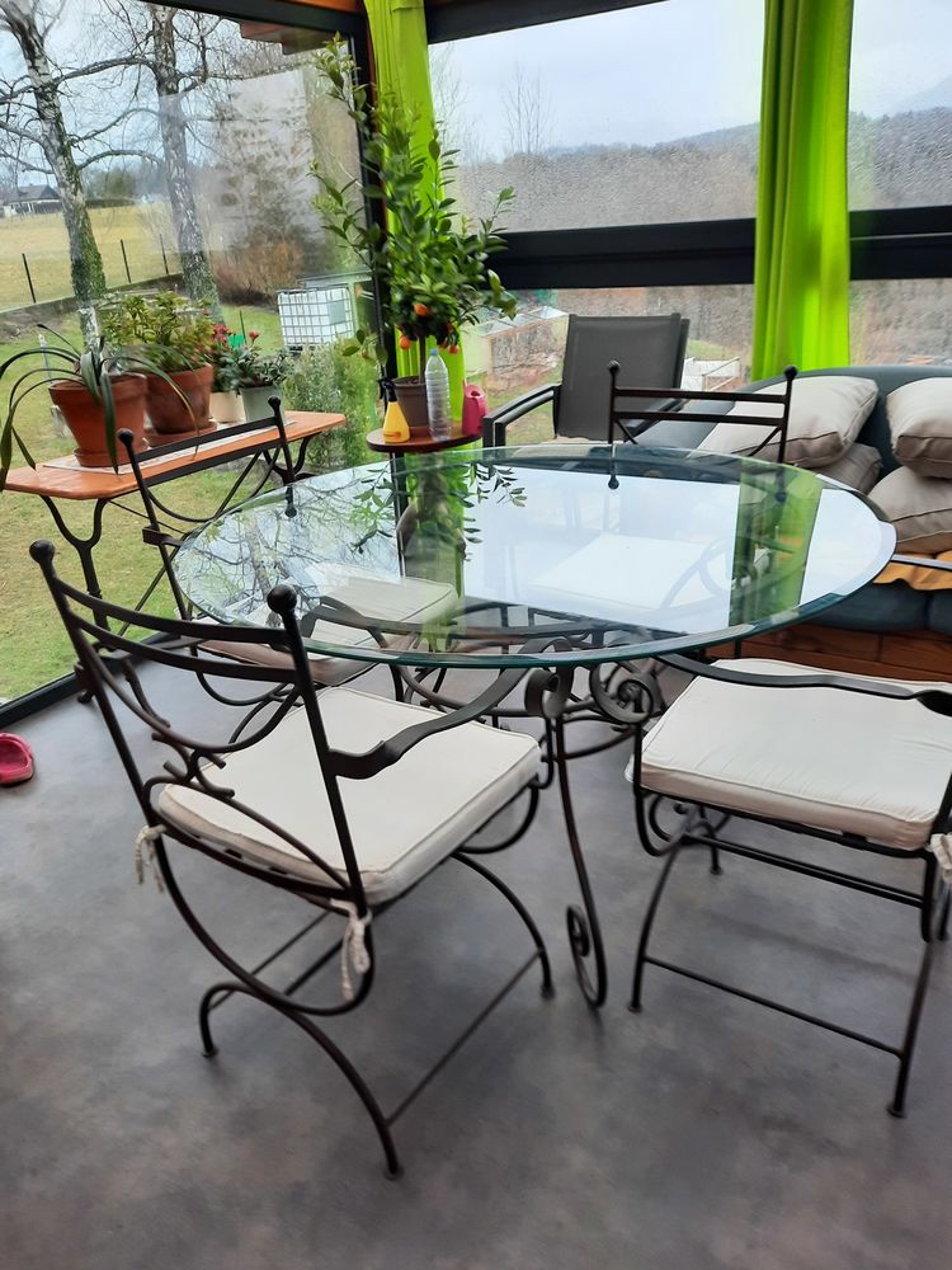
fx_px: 917
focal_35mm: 25
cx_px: 476
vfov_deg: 69.4
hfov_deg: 54.9
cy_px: 635
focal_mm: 4.6
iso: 80
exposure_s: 1/50
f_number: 2
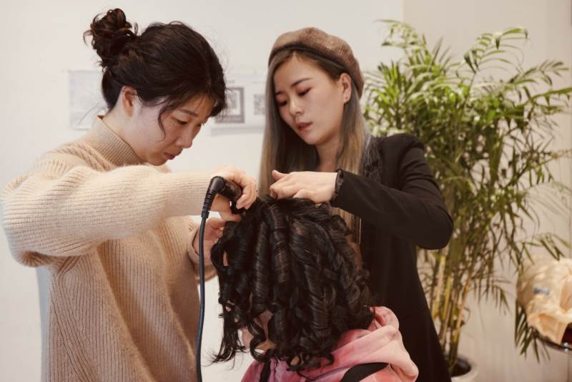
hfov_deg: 47.4
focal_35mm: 41
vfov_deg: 32.7
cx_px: 286
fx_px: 652
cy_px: 191
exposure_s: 1/60
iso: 500
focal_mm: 41
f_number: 4.5
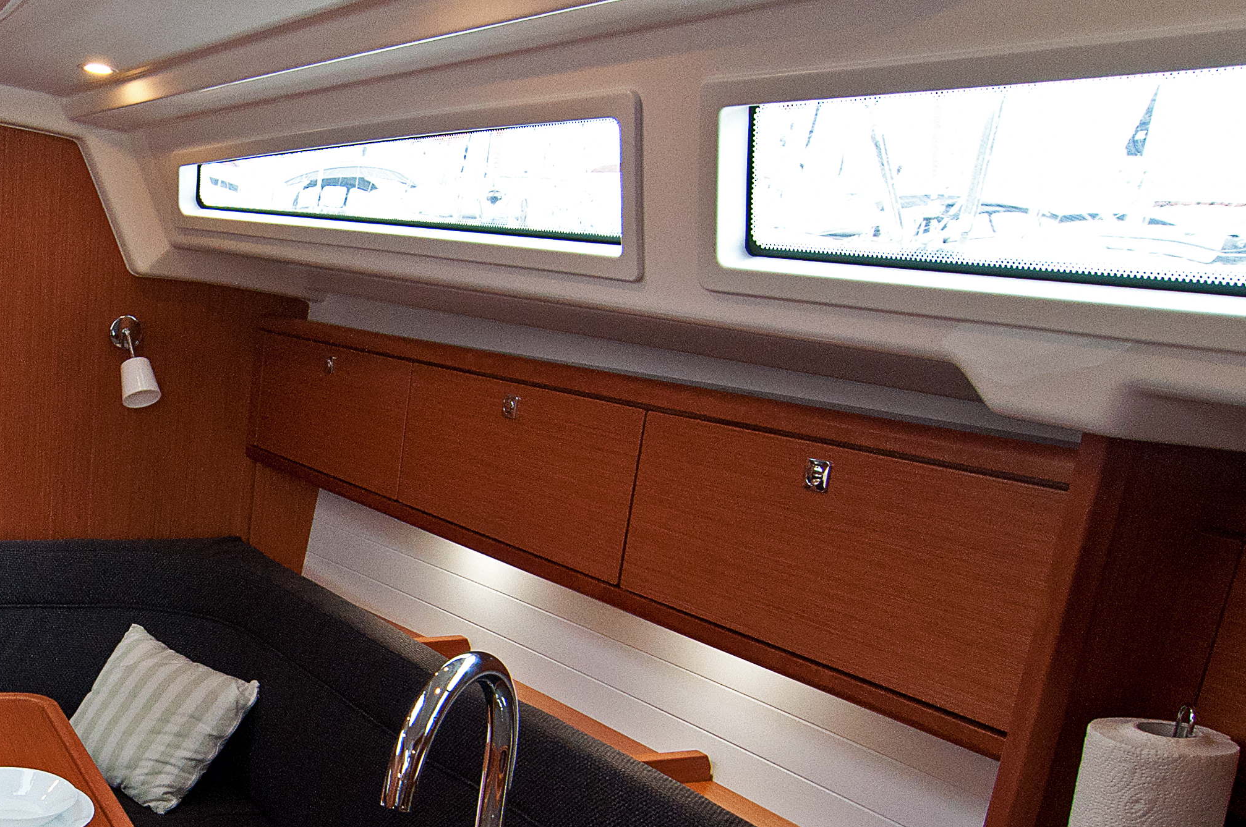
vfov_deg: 33.9
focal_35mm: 38
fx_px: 1314
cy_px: 660
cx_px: 13
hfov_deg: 43.7
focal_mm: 12
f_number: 6.3
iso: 1000
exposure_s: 1/100
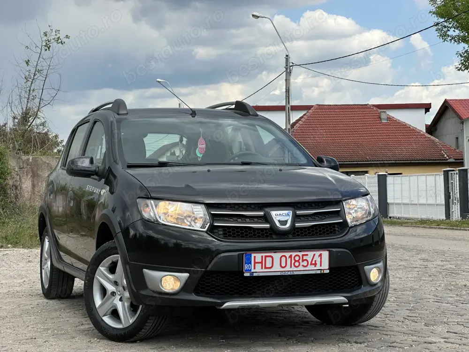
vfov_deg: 19.1
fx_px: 1043
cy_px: 176
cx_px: 234
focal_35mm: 77
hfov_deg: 25.3
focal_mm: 9
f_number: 2.8
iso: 32
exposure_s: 1/479
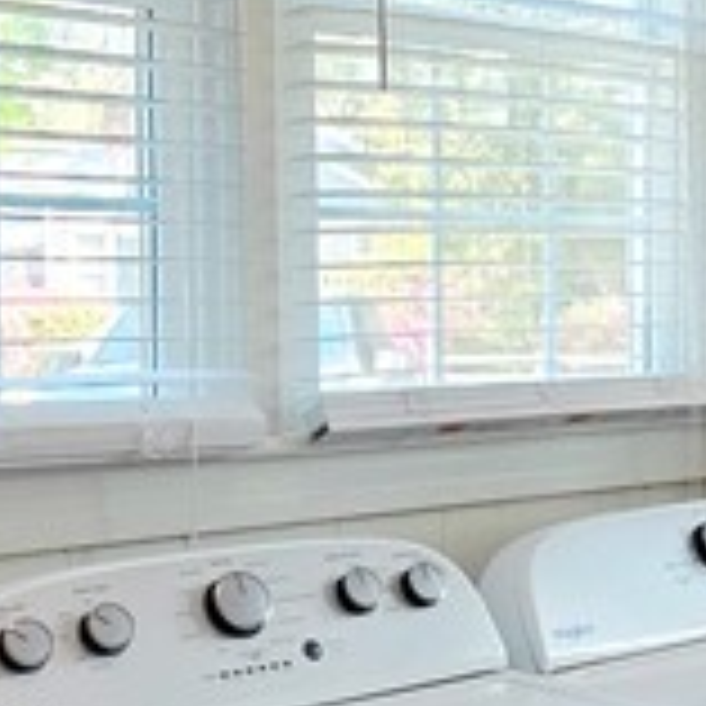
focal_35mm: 75
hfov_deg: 22.3
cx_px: 679
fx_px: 1731
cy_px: 450
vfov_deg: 23.0
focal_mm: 2.2
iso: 125
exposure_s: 1/120
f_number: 1.9
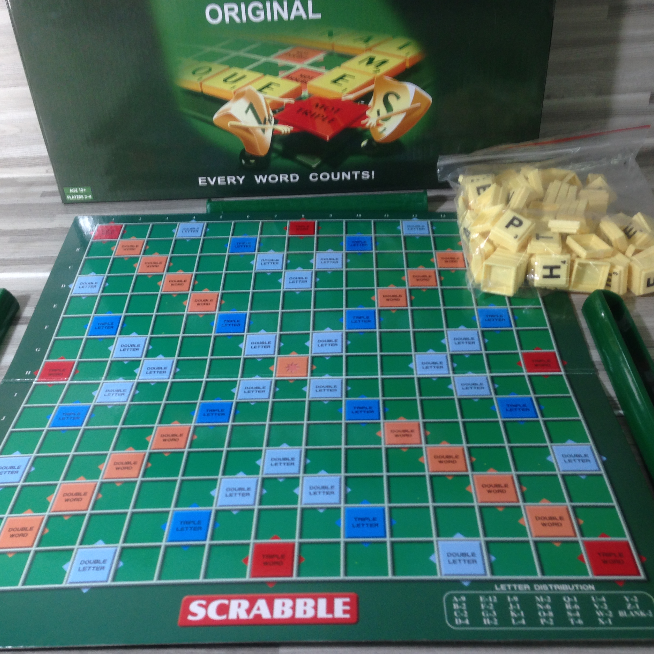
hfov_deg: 42.8
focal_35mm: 39
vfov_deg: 42.8
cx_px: 298
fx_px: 834
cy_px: 327
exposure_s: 1/20
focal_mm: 4.12
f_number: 2.4
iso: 64
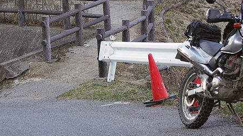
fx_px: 1070
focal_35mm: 166
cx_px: 120
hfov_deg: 13.0
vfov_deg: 7.3
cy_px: 13
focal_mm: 27.1
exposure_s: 1/60
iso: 100
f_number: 3.5
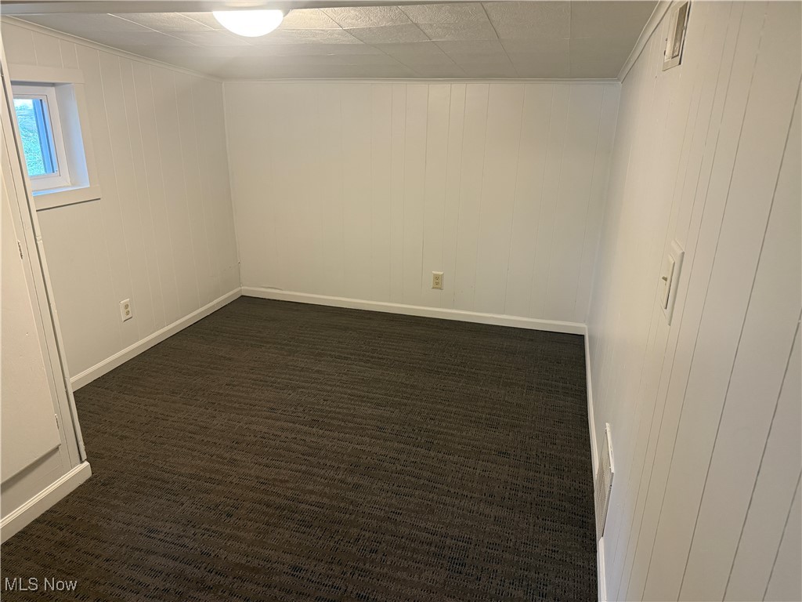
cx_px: 401
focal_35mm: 24
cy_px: 301
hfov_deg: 71.6
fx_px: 556
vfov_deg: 56.8
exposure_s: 1/60
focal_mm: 6.76
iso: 400
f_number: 1.78
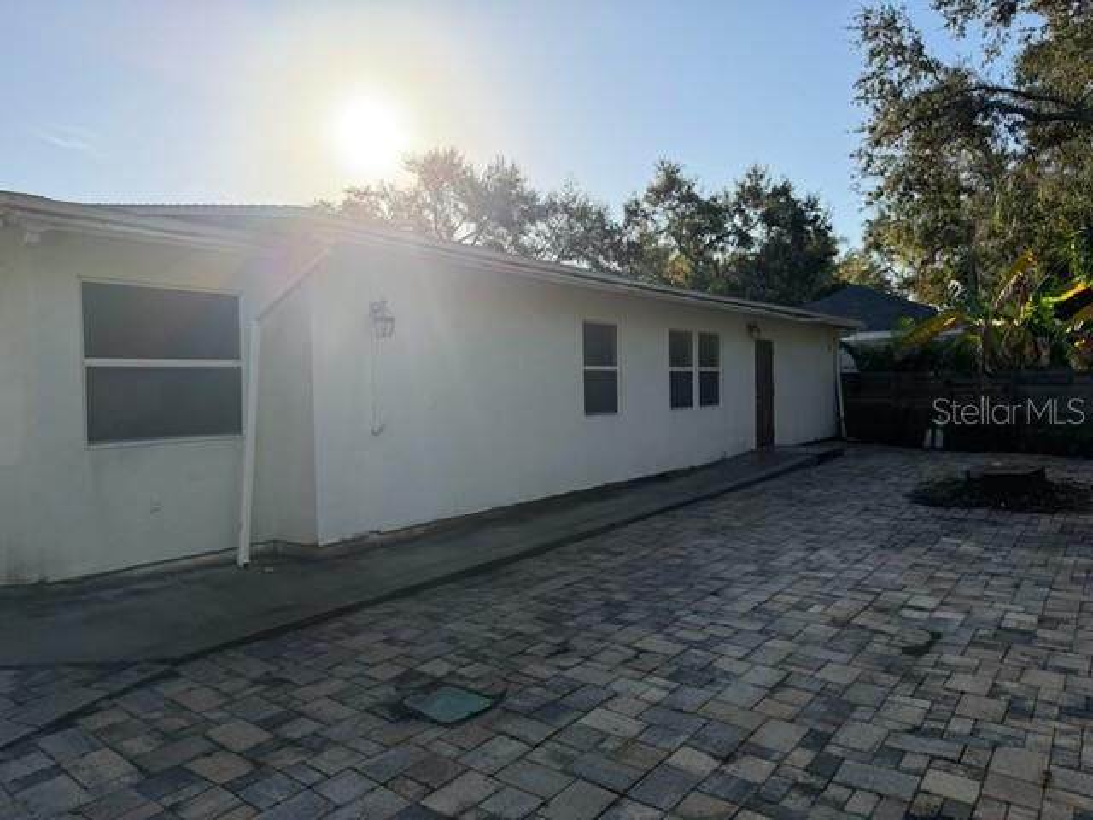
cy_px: 410
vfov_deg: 56.8
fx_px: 758
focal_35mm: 24
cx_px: 546
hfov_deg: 71.6
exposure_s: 1/4405
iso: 100
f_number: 1.78
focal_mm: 6.76
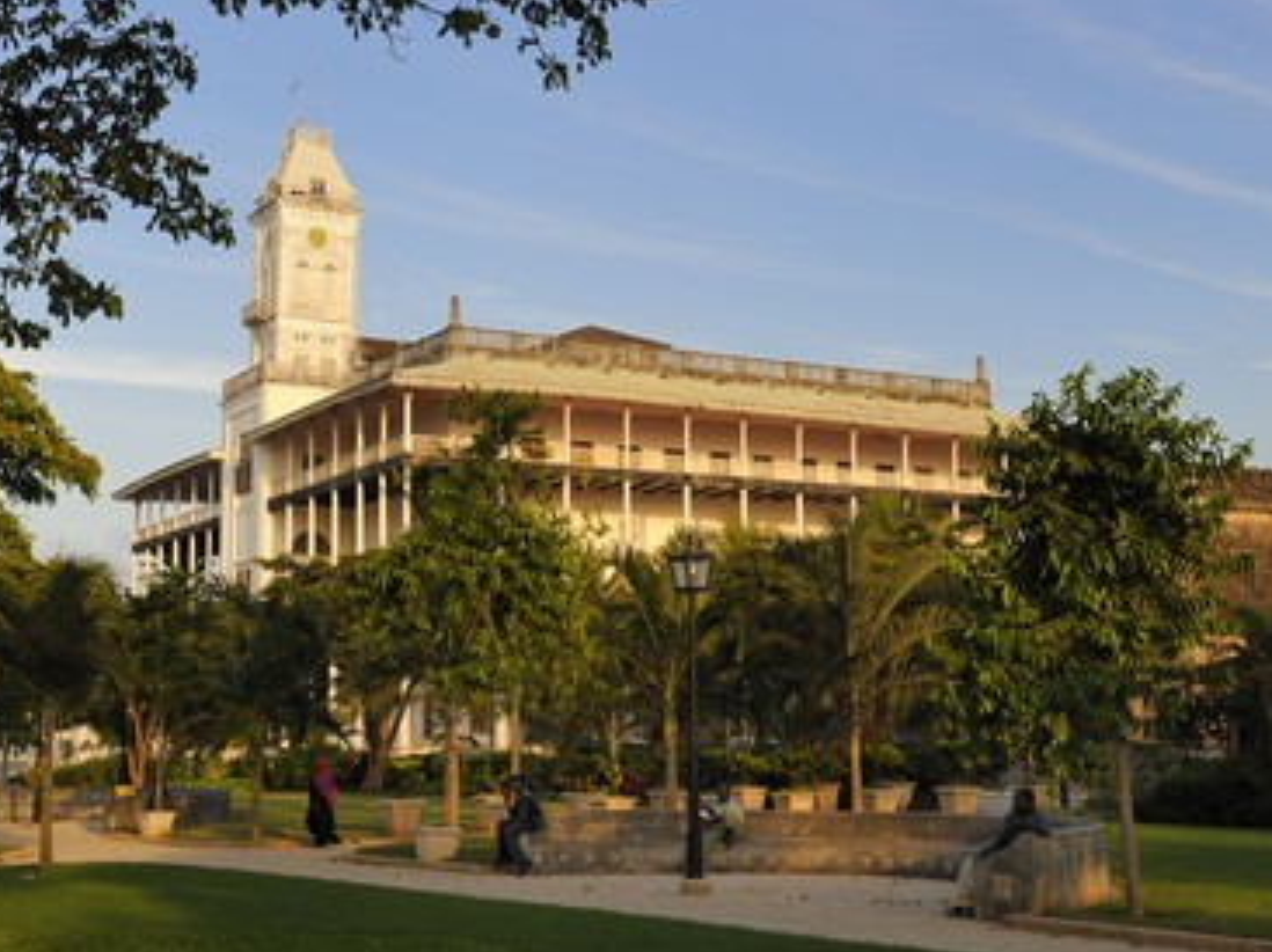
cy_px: 476
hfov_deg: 36.2
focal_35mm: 53
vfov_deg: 27.5
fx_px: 1946
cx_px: 650
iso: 200
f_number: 8
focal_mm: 48
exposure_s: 1/160
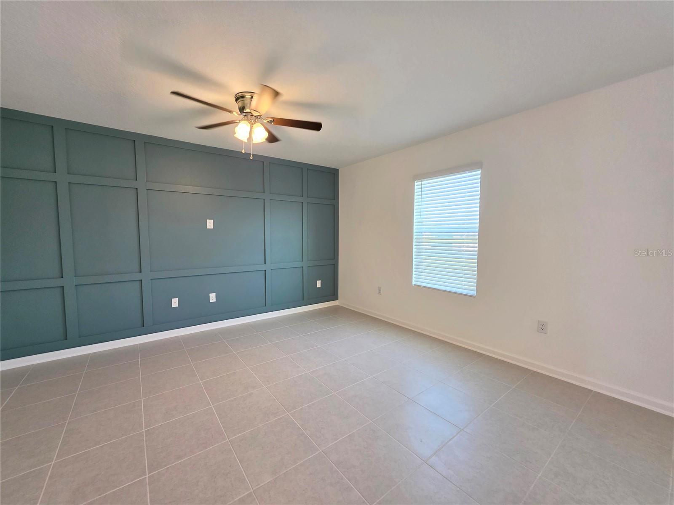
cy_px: 252
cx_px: 337
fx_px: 253
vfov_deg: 89.9
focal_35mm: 13
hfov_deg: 106.2
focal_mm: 2.2
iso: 100
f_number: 1.9
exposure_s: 1/120
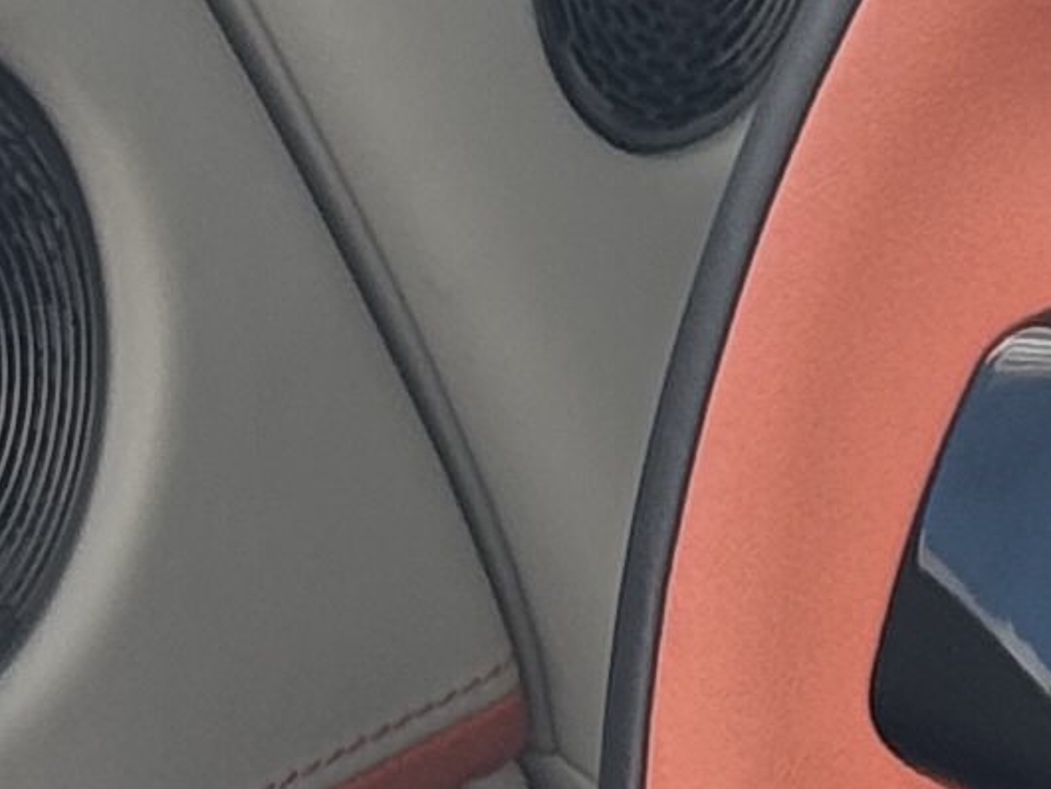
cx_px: 2185
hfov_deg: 5.3
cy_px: 1217
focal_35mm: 365
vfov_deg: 4.1
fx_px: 11087
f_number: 1.78
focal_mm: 6.76
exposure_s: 1/470
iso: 64
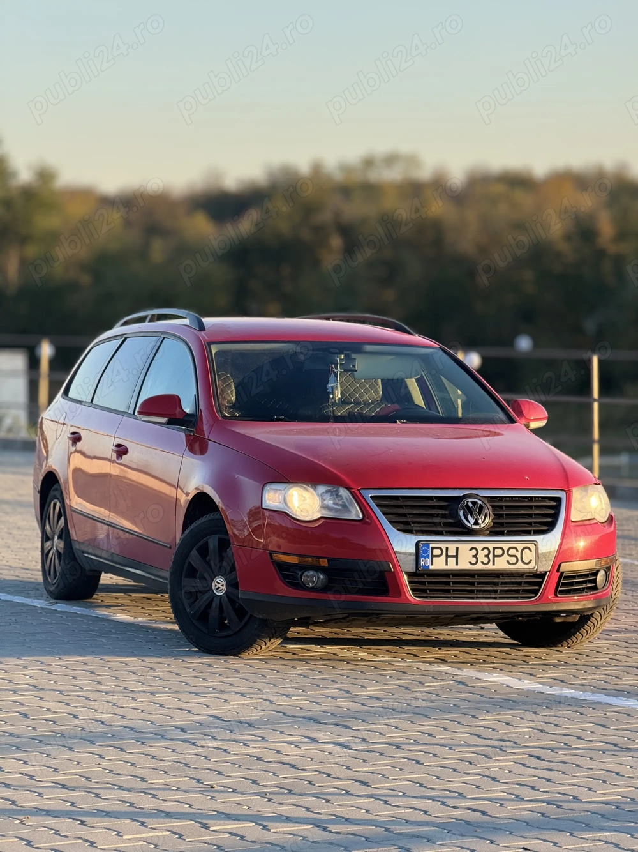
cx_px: 319
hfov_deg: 12.3
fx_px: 2950
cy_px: 426
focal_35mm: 120
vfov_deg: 16.4
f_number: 2.8
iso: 50
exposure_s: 1/231
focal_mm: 15.66
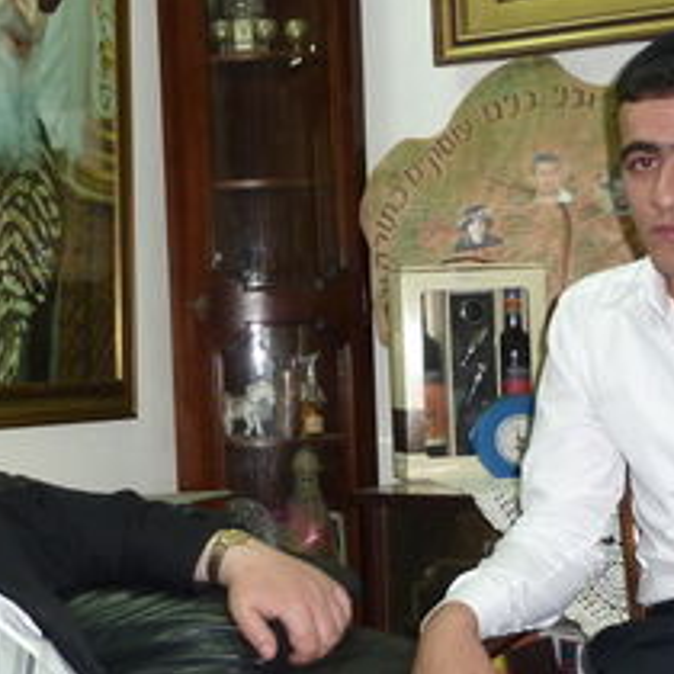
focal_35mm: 69
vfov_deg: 25.0
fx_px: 1520
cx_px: 199
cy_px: 395
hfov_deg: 24.8
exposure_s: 1/30
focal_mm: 4.7
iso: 200
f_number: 3.4
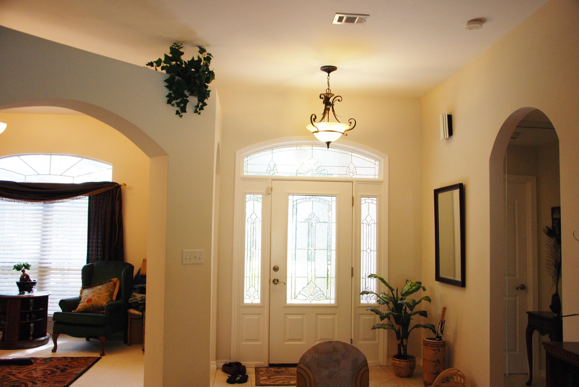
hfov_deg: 59.4
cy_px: 194
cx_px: 290
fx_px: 507
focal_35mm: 32
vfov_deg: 41.8
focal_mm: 21
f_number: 3.8
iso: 400
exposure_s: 1/100
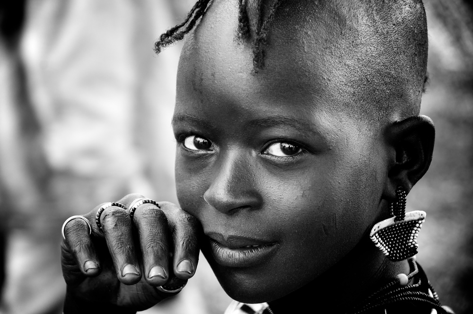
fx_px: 2067
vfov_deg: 8.7
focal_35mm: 158
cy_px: 157
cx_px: 236
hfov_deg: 13.1
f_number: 5.3
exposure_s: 1/125
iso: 320
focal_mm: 105
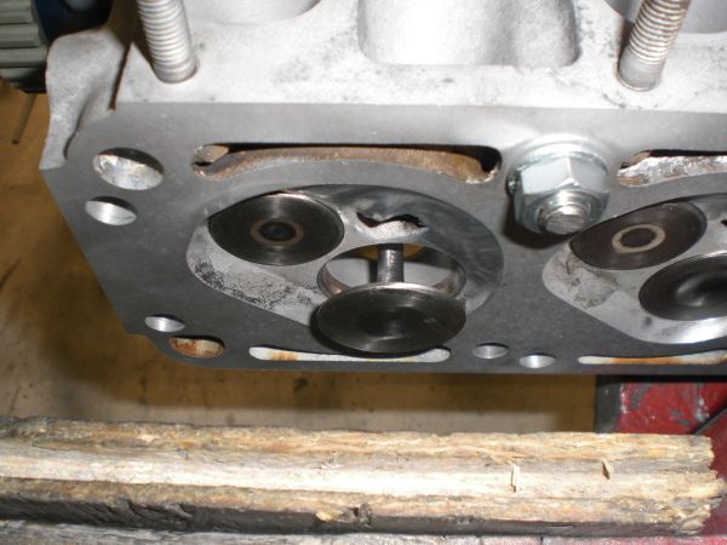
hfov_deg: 49.0
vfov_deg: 37.7
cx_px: 364
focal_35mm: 38
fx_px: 798
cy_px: 272
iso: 50
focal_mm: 6.3
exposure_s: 1/60
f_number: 3.1
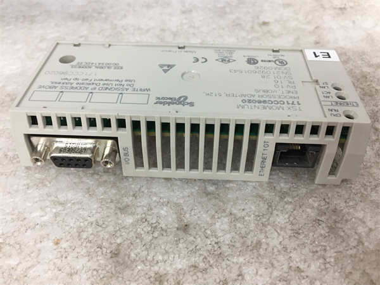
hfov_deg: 61.7
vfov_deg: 48.2
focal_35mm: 29
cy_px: 142
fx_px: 318
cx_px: 190
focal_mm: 4.15
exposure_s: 1/33
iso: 100
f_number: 2.2
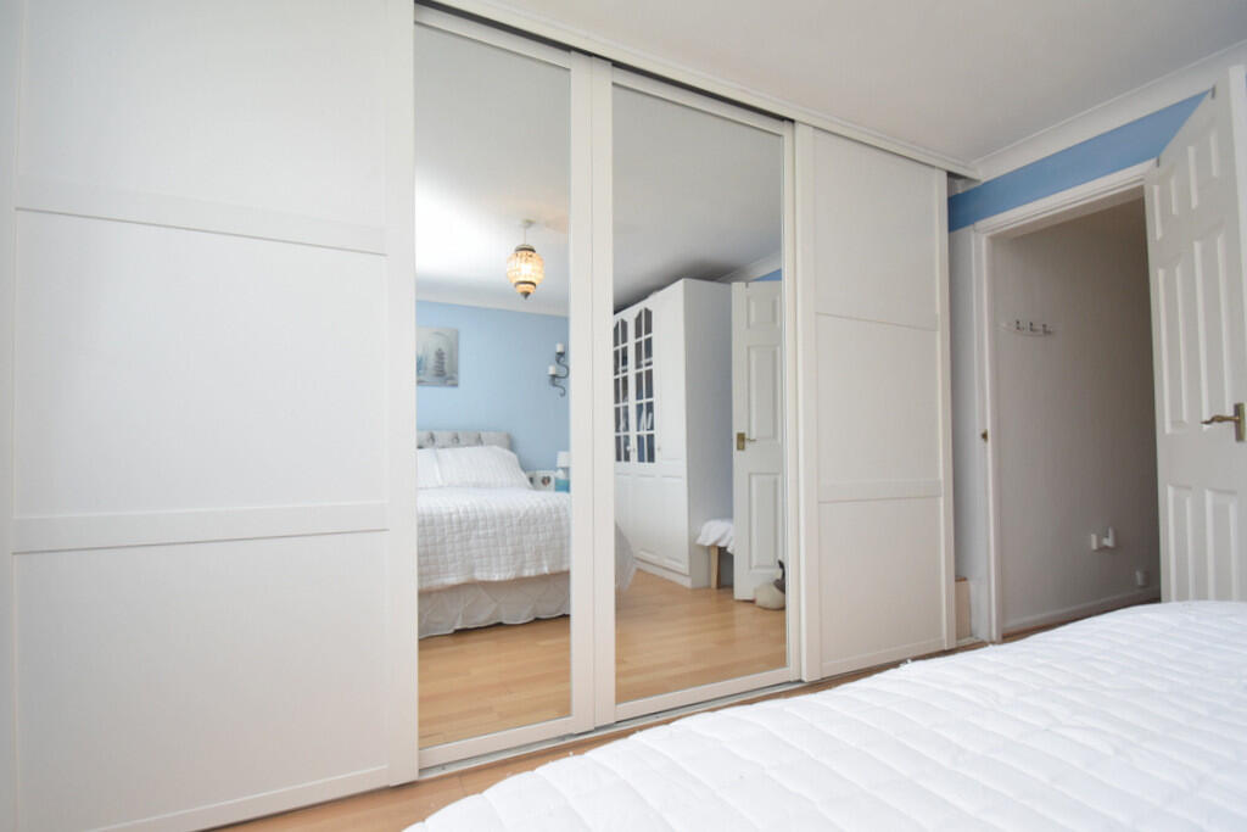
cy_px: 416
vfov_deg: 77.3
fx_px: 520
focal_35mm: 15
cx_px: 624
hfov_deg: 100.4
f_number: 5
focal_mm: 10
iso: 640
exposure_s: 1/200
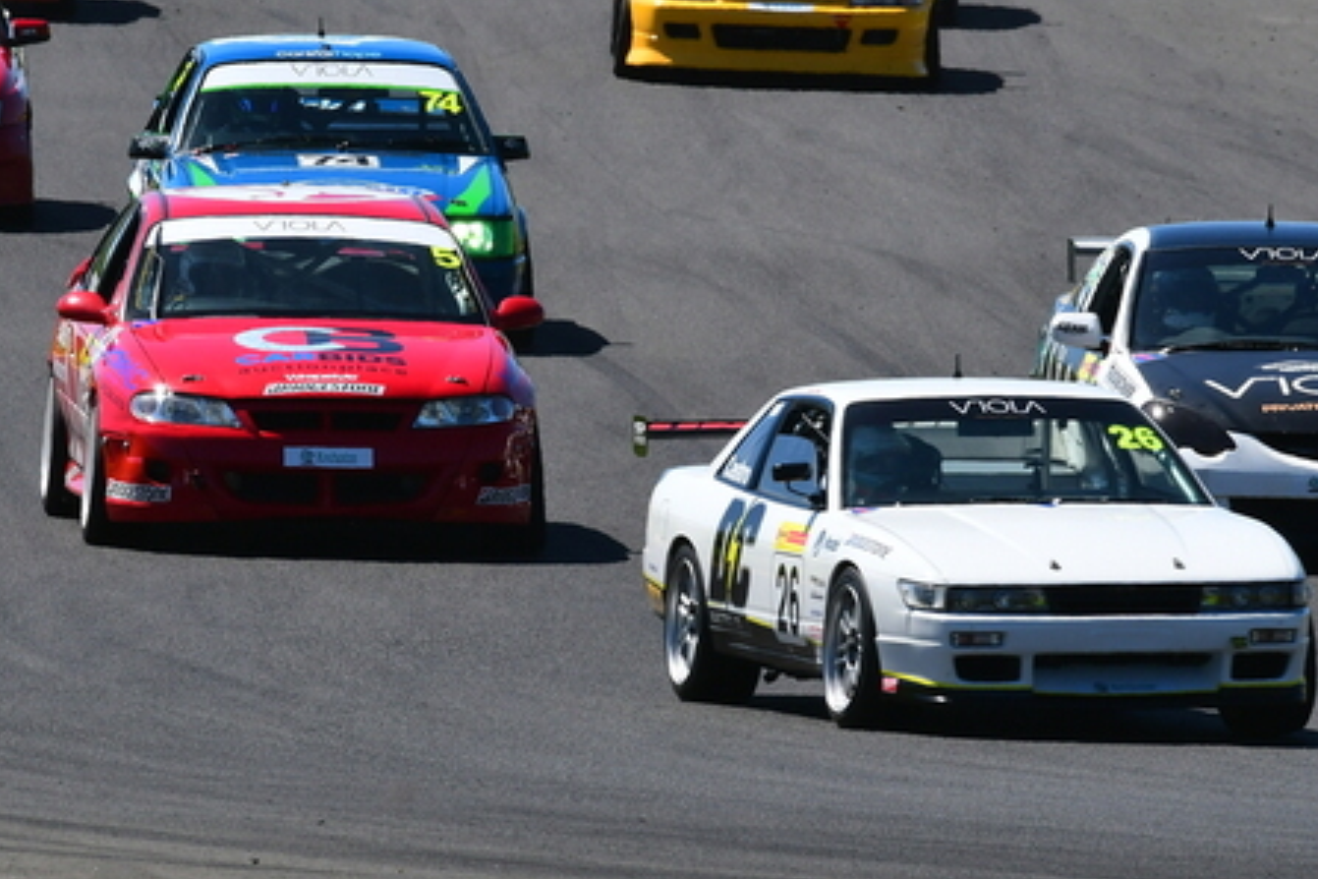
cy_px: 184
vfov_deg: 1.3
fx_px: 38365
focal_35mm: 1048
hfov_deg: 2.0
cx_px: 460
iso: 500
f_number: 13
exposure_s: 1/640
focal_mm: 390
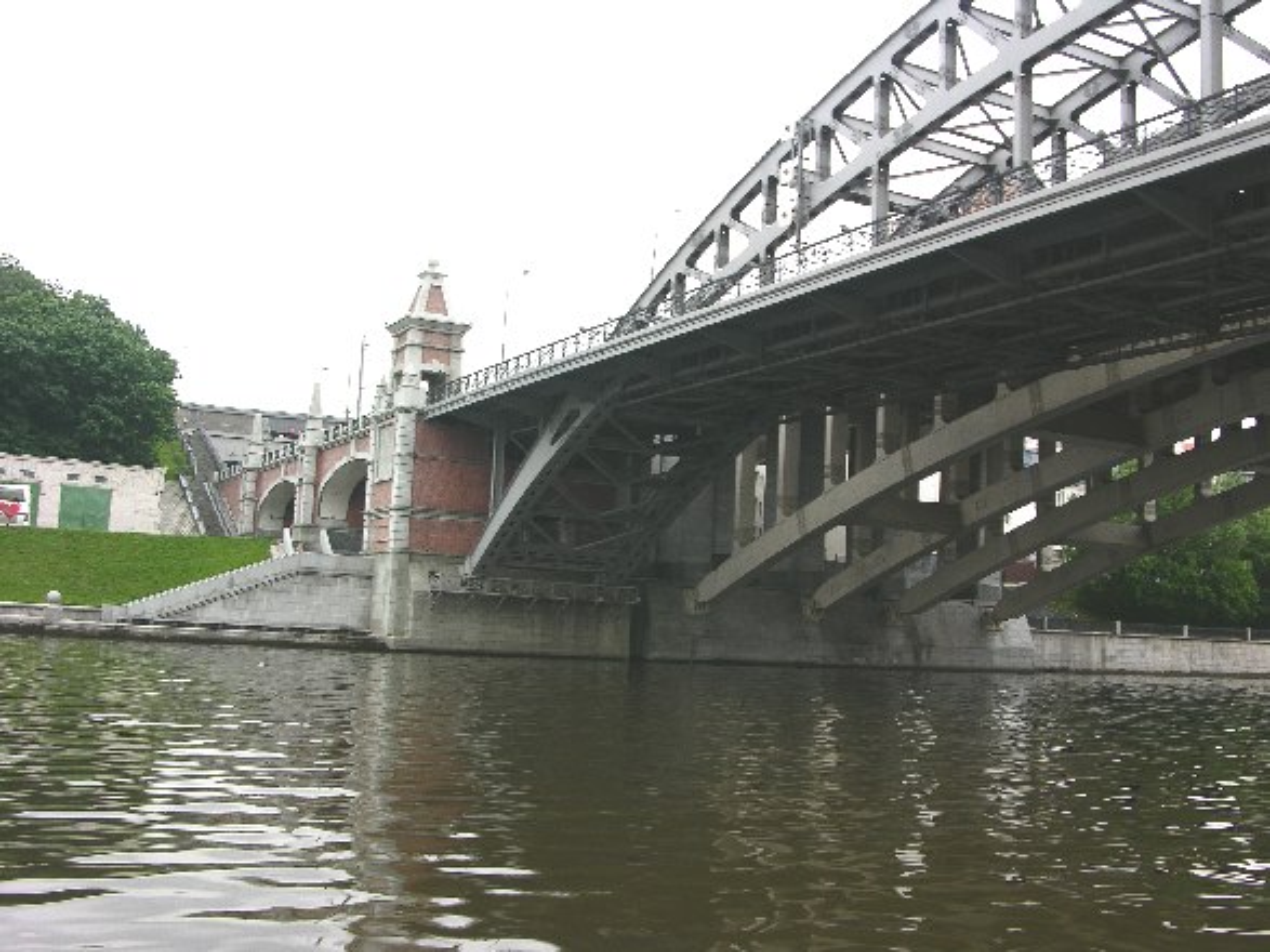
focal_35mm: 37
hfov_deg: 50.1
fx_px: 1357
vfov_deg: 38.7
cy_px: 476
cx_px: 635
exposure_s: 1/42.2
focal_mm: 9.5
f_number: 5.1
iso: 50
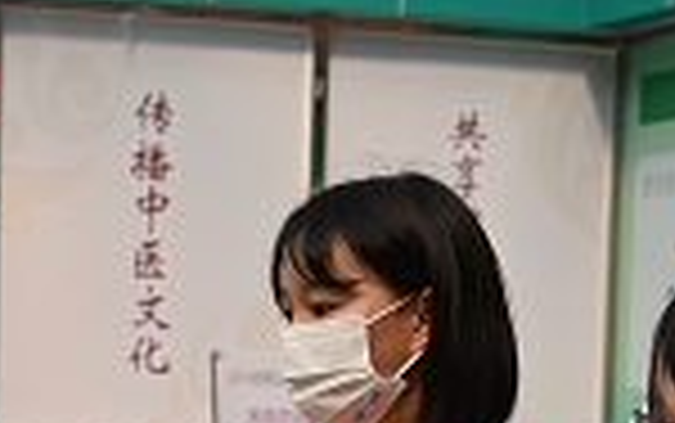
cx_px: 76
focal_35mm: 152
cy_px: 866
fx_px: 2798
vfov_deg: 8.2
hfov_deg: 13.6
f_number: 4.5
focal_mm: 35
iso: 200
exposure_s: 1/250
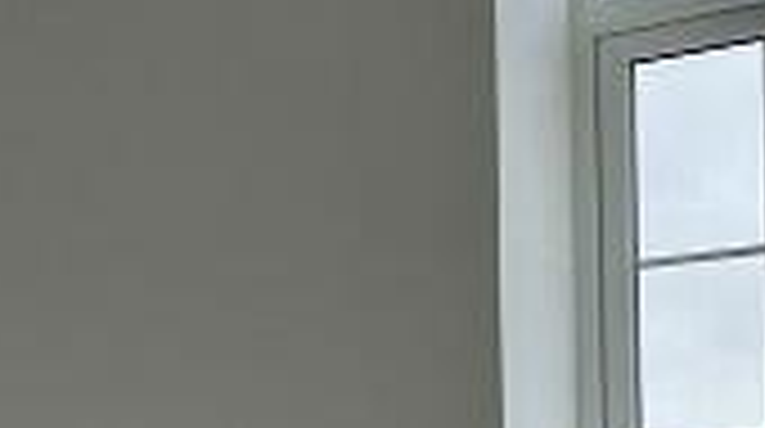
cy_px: 563
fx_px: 1863
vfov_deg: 12.7
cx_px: -396
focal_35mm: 92
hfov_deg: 19.9
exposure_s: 1/109
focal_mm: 2.22
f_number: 2.2
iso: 40
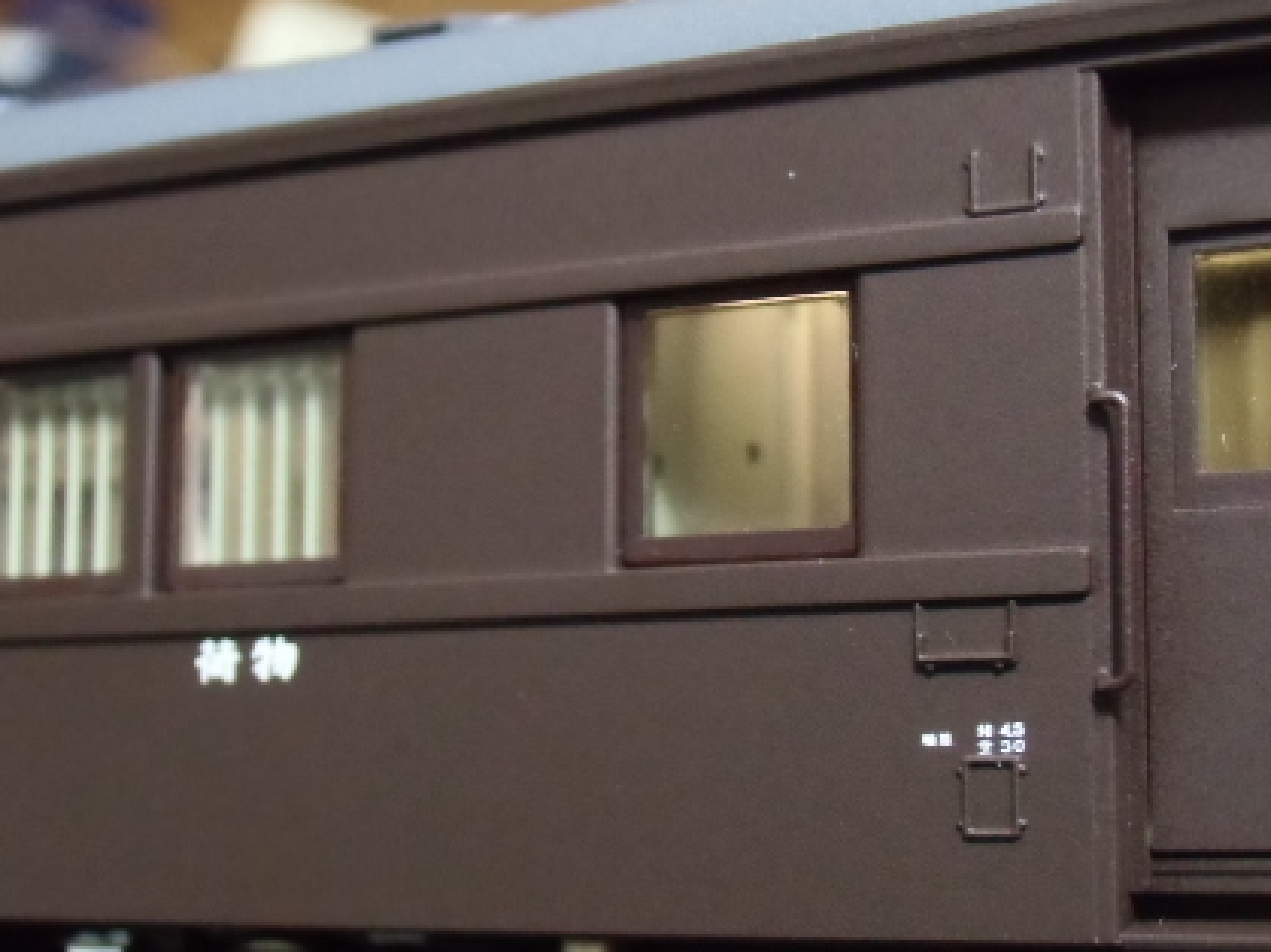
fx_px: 2129
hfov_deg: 33.0
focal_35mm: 58
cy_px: 594
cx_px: 825
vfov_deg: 25.1
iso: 800
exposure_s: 1/8
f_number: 3.9
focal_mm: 6.67
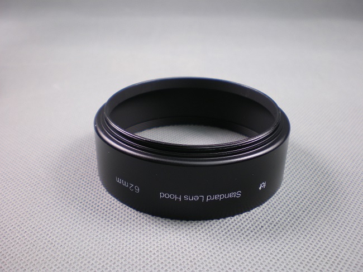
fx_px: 398
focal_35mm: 38
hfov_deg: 49.0
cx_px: 182
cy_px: 136
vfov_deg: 37.7
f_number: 3.1
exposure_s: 1/40
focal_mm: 6.3
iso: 64
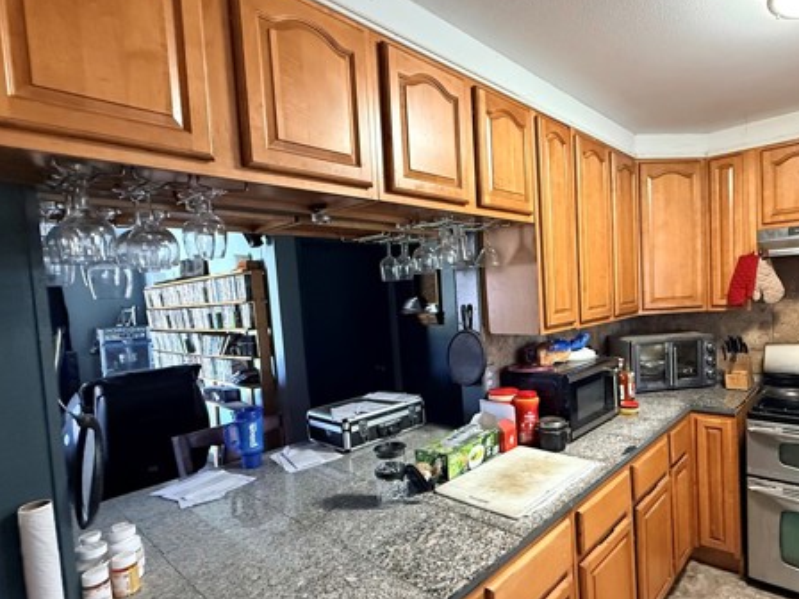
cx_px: 496
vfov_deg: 65.9
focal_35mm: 20
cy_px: 319
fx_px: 462
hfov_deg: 80.3
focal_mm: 2.22
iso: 800
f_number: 2.2
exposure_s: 1/60
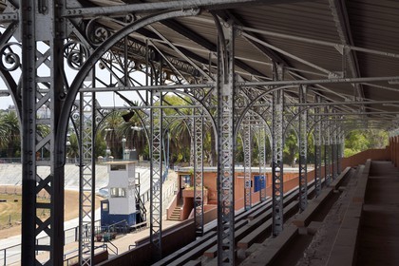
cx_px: 200
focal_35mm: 48
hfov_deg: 41.1
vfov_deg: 28.1
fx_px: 532
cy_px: 133
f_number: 8
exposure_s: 1/250
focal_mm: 48
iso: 200
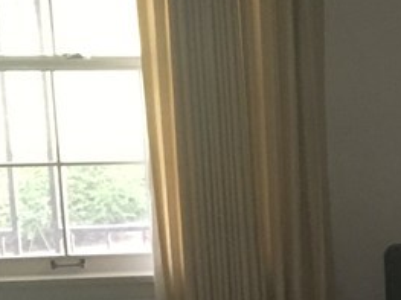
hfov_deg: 14.7
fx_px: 1308
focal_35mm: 113
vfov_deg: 13.1
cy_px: 227
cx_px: 775
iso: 160
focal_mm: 4.15
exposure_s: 1/30
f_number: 2.2
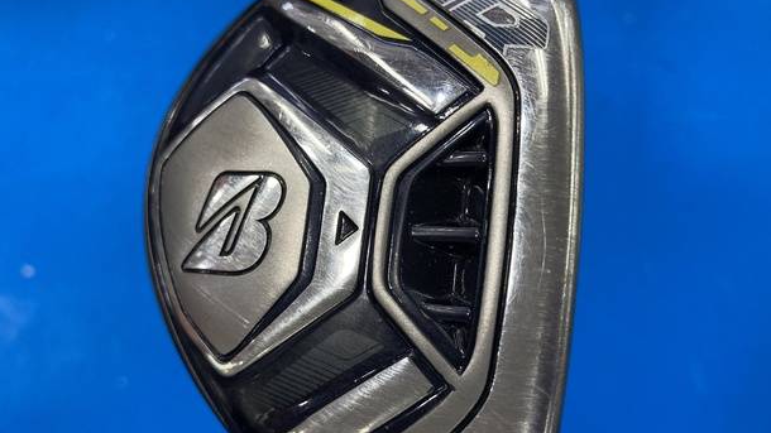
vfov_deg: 36.6
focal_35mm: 32
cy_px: 252
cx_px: 394
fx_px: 654
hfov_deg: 61.0
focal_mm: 3.99
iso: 80
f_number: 1.8
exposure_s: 1/100
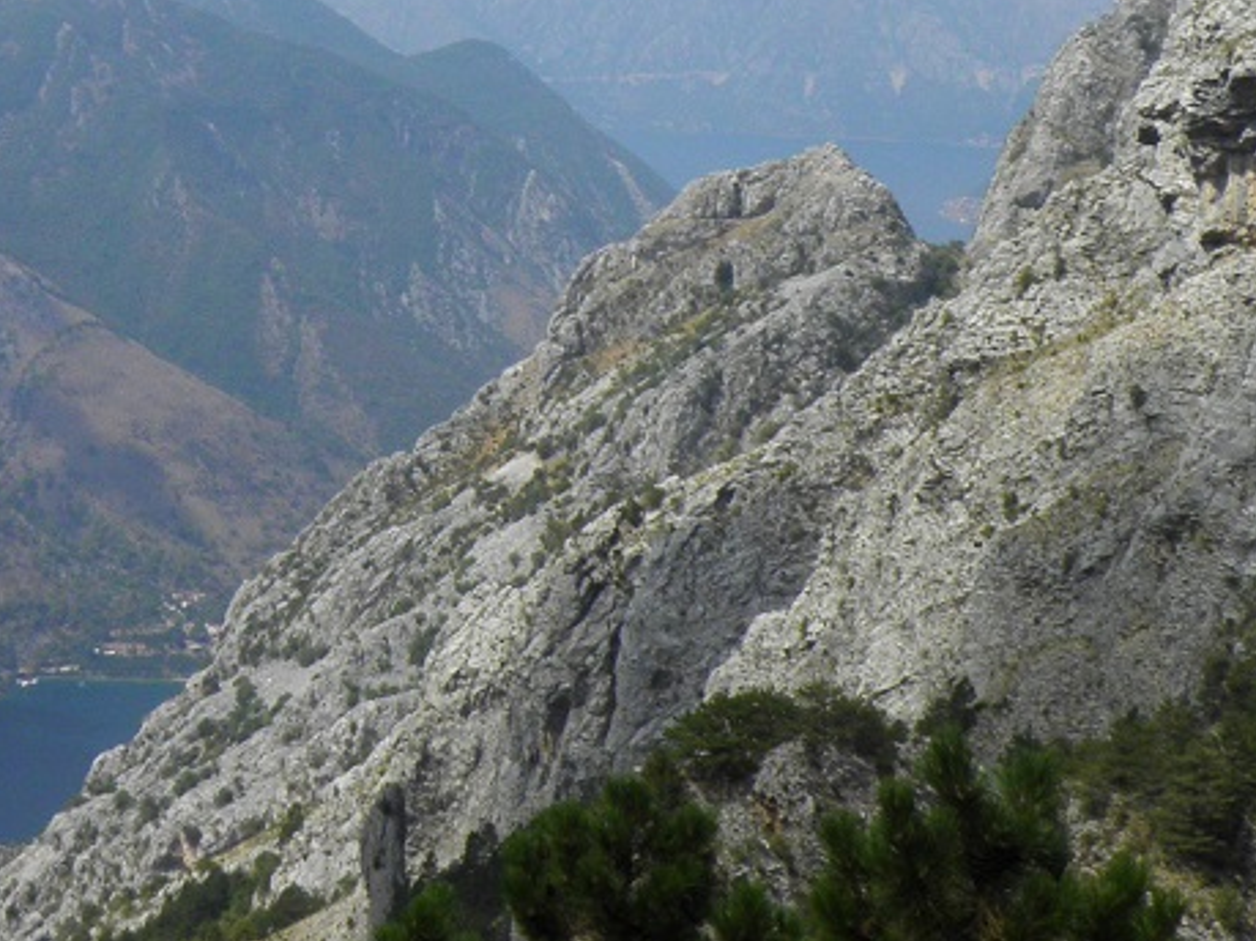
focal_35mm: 98
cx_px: -11
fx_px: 3555
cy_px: -81
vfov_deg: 14.7
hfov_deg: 19.4
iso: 50
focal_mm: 5.5
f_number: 5.9
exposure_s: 1/400
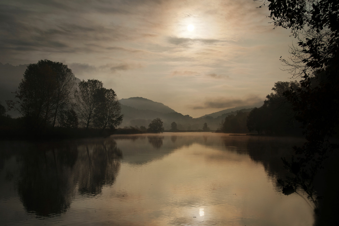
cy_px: 113
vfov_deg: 29.2
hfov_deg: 42.8
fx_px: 433
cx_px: 170
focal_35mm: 46
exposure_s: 1/1000
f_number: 10
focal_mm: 46
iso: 200
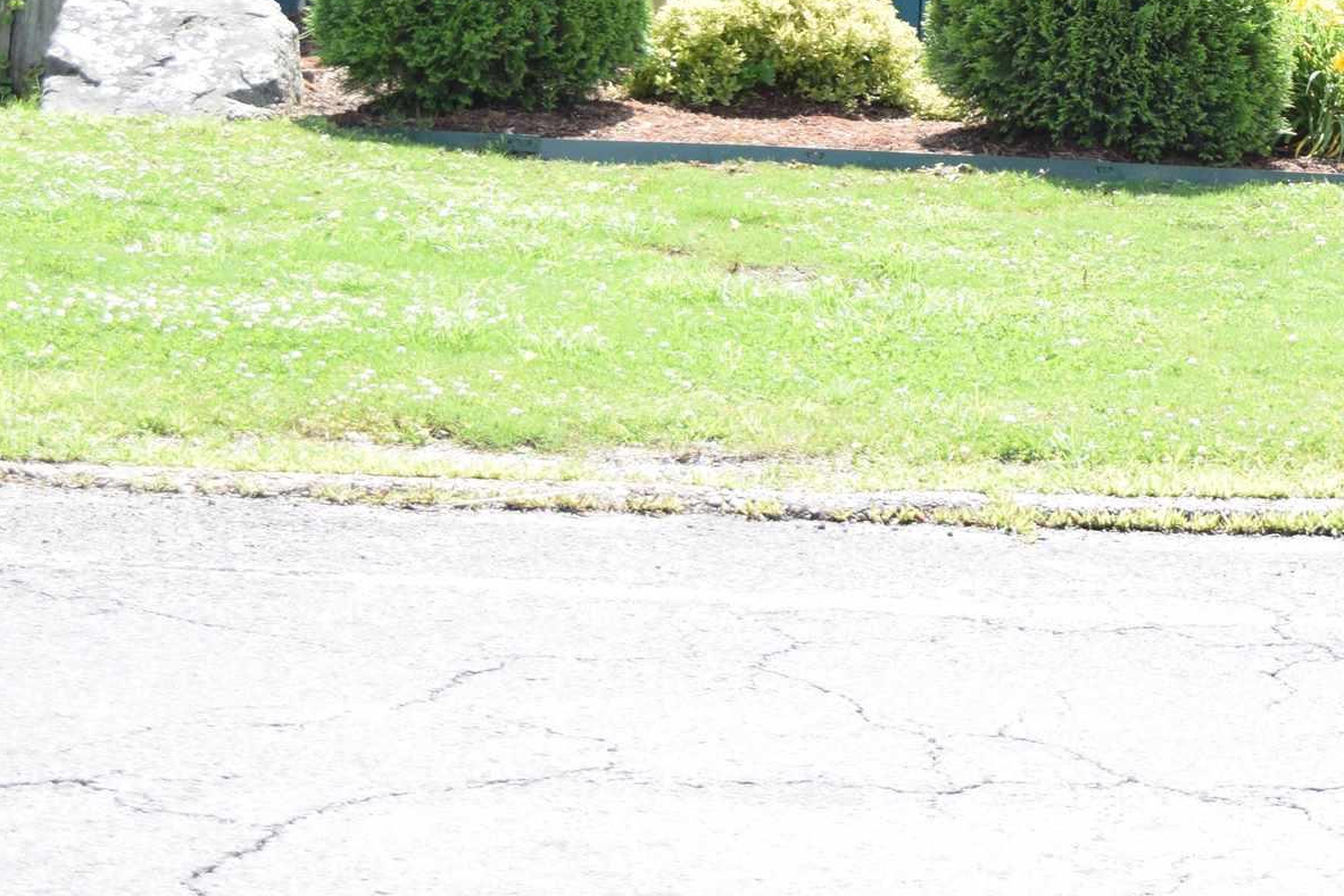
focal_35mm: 117
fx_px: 4368
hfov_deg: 17.1
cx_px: 1344
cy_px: -231
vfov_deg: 11.4
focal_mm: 30
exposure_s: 1/160
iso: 100
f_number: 5
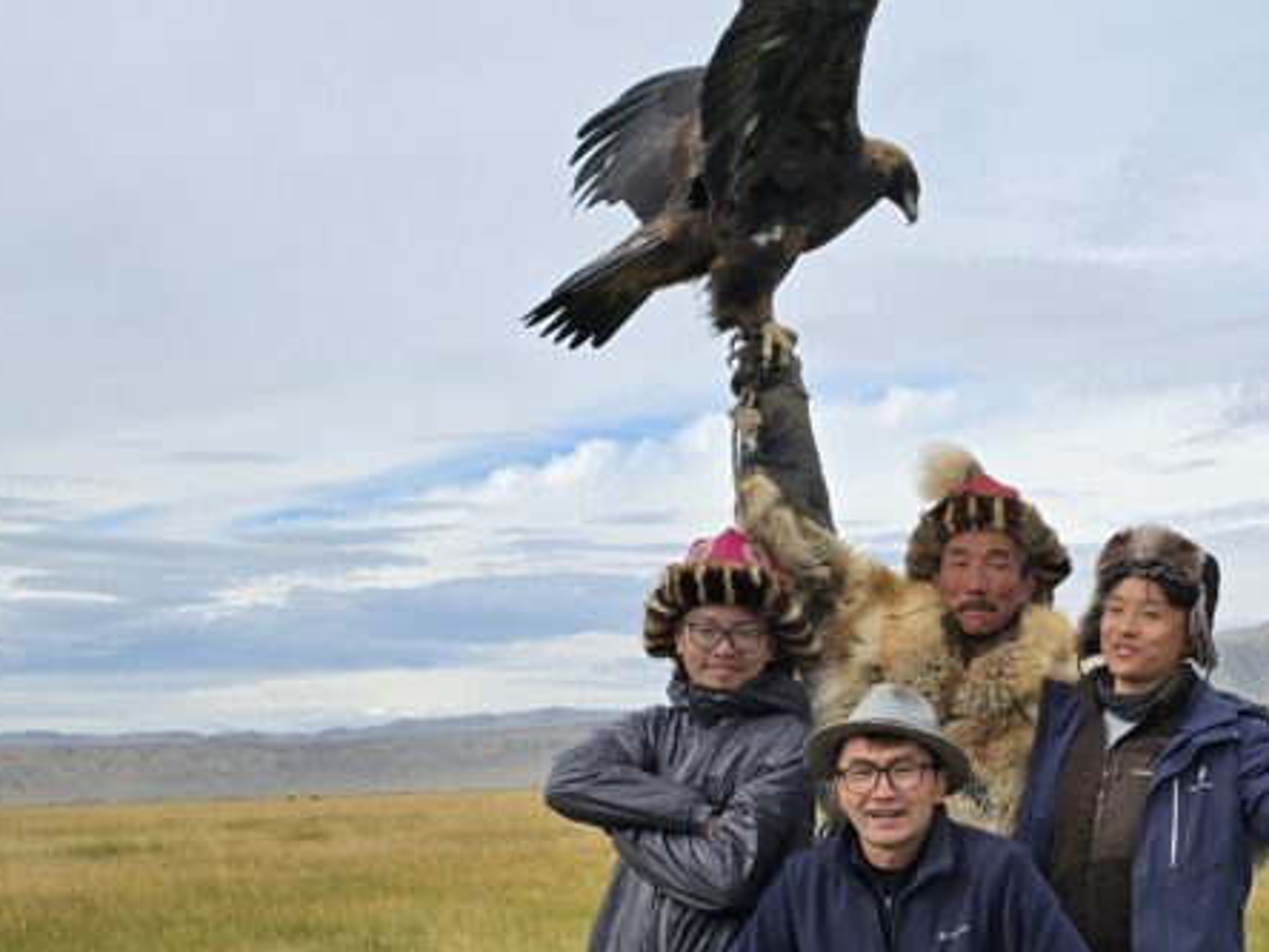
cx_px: 986
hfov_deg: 35.2
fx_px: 1943
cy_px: 726
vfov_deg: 27.1
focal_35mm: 53
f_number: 1.7
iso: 12
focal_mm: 6.3
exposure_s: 1/569
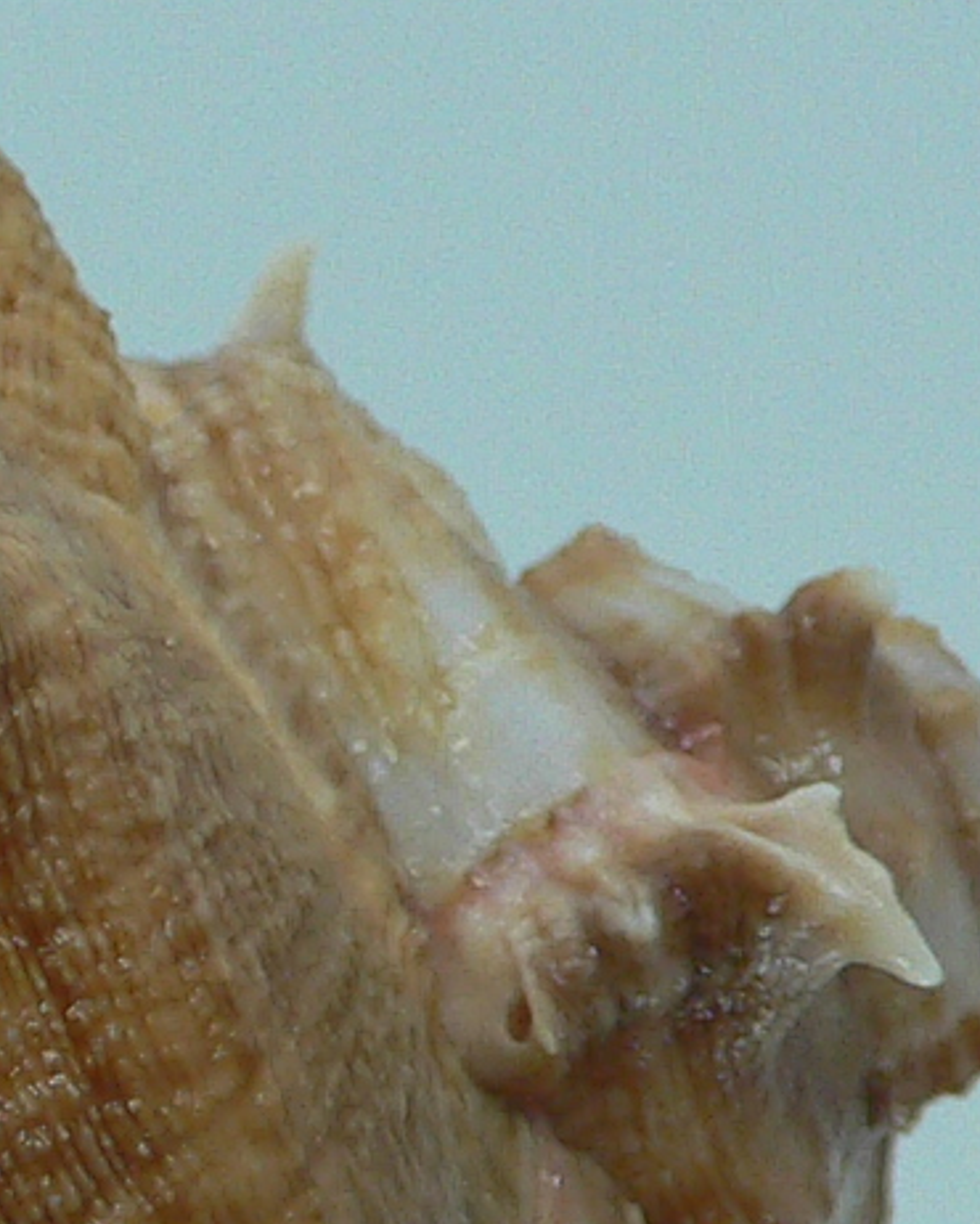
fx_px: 5398
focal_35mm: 149
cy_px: 1370
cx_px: -469
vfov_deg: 12.7
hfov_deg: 10.1
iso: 80
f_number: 2.8
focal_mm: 4.6
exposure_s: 1/60
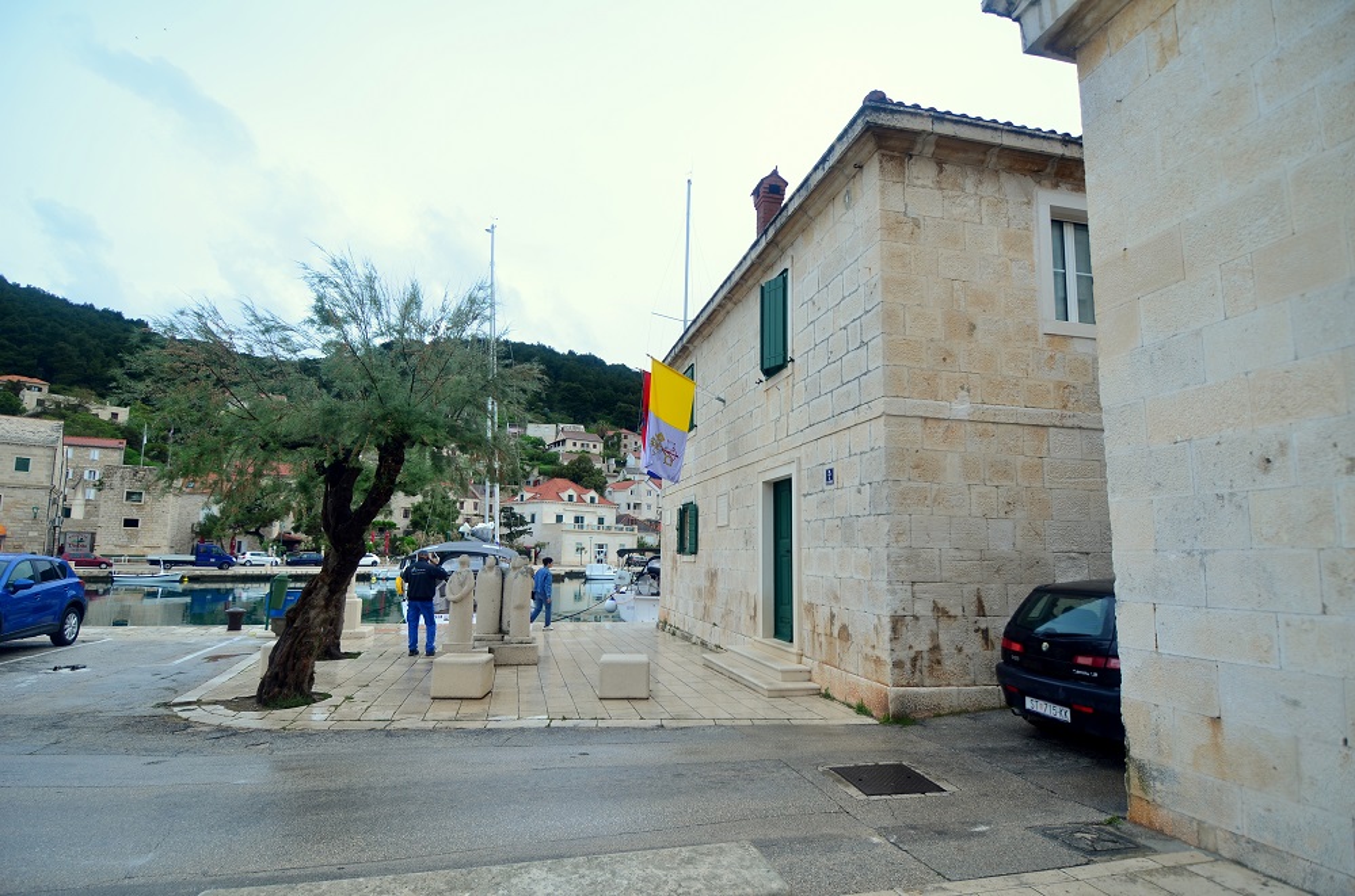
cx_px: 678
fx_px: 676
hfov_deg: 90.1
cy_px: 448
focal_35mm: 18
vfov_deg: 67.1
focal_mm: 12
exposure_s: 1/320
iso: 100
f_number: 4
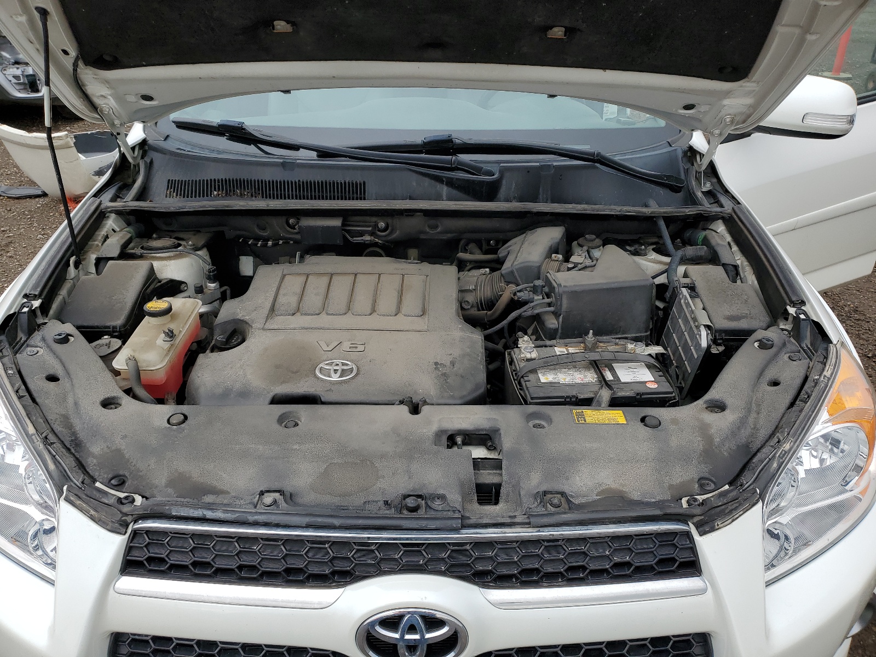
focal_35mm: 26
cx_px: 438
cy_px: 328
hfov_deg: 67.3
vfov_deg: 53.1
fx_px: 658
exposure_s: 1/1000
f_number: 1.5
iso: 50
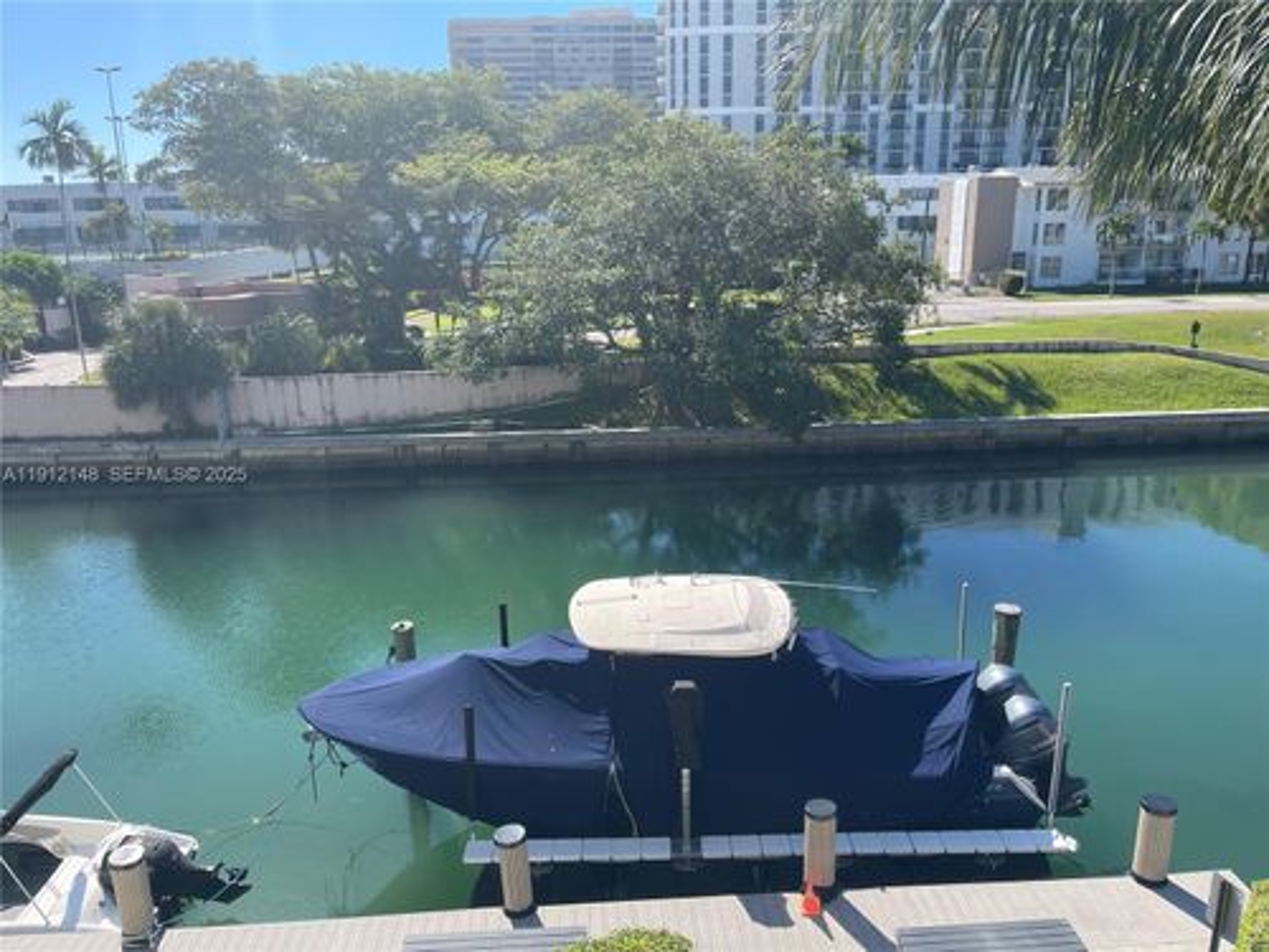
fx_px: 916
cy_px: 476
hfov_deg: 69.4
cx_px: 634
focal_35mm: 25
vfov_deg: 54.9
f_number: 1.6
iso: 32
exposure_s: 1/1795
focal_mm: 5.1
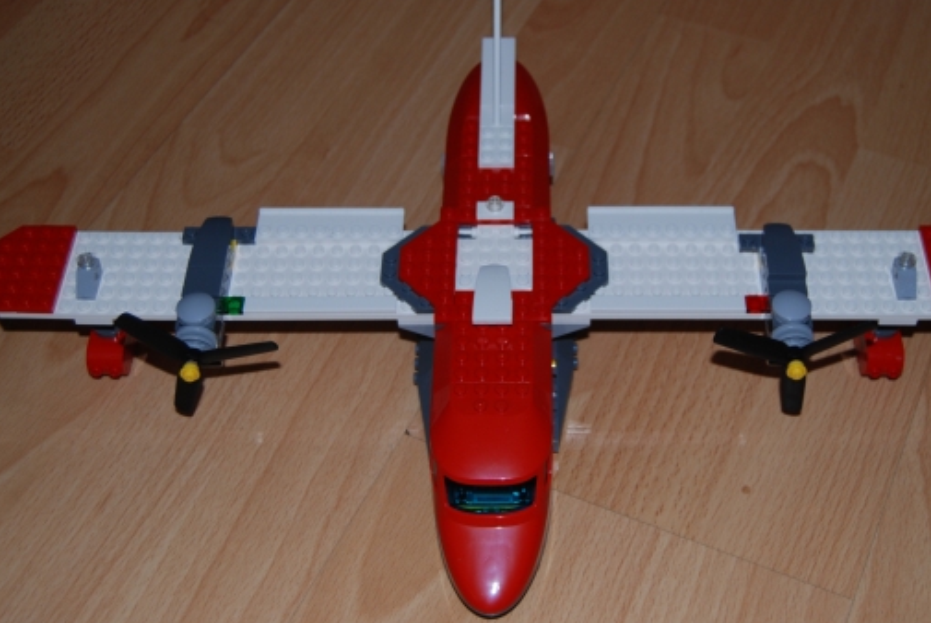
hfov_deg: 35.0
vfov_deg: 23.8
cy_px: 267
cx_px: 492
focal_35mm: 57
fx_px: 1476
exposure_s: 1/60
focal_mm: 30
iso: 200
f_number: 4.2
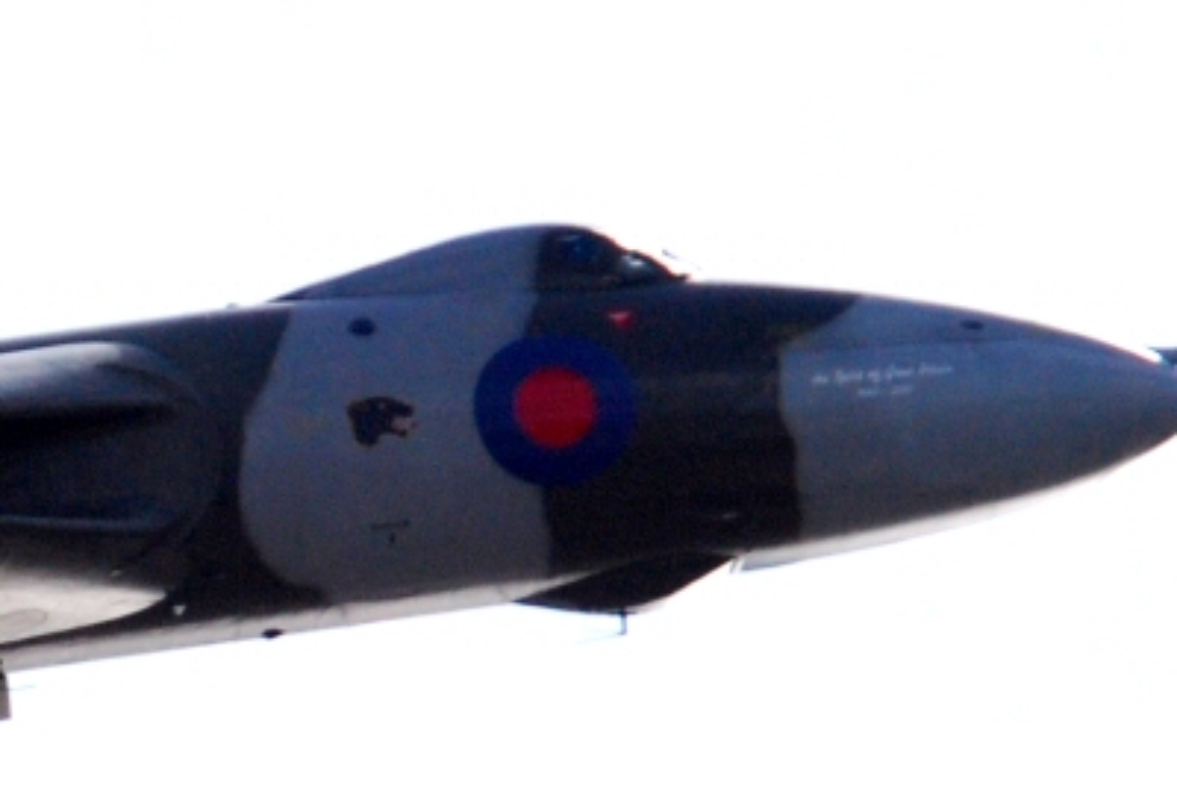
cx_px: 588
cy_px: 394
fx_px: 13752
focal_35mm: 420
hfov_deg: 4.9
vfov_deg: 3.3
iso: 400
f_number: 9.5
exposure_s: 1/750
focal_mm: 280
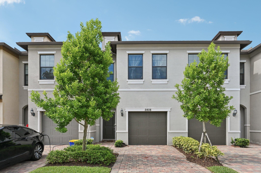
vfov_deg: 60.6
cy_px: 86
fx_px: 149
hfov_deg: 82.6
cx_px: 130
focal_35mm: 20
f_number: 8
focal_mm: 20.5
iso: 640
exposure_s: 1/1250
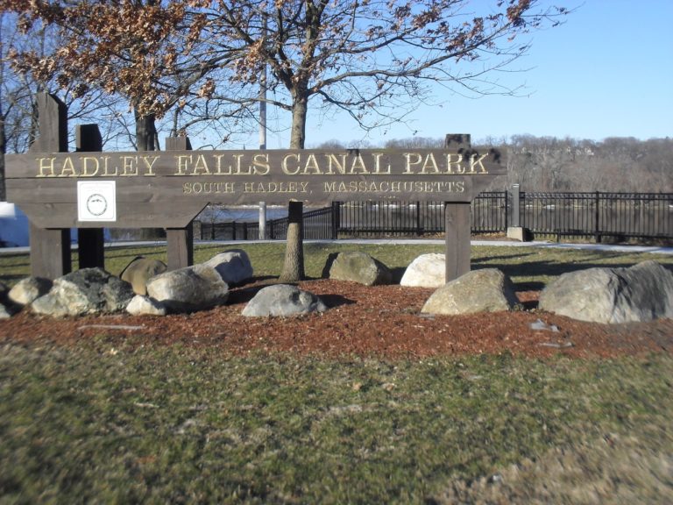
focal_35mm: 35
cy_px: 252
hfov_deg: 52.6
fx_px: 680
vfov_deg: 40.7
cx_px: 336
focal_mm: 6.3
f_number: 8.4
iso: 100
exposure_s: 1/125
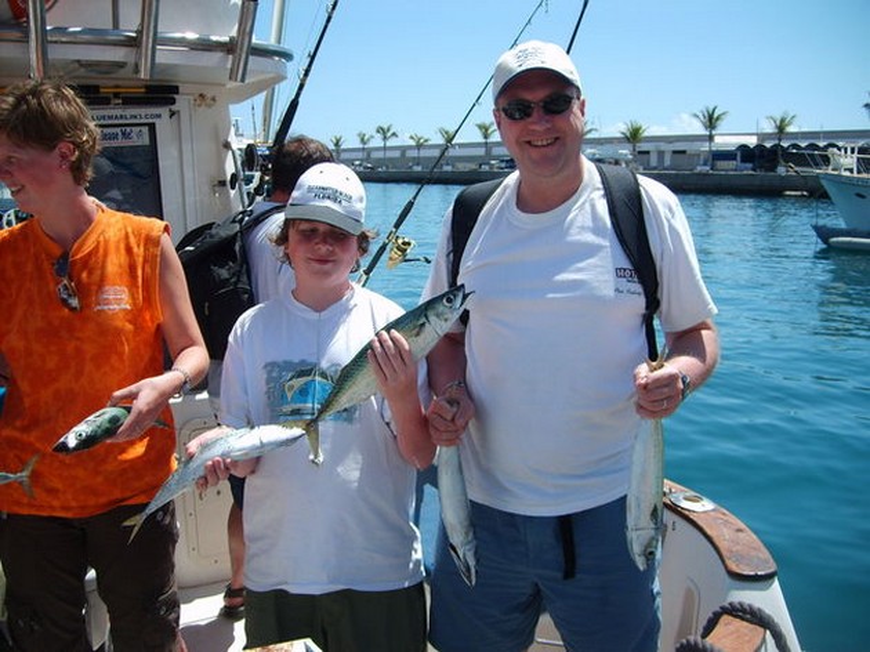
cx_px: 435
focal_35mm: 35
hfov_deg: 52.6
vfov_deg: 40.7
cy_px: 326
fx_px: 879
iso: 50
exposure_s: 1/180
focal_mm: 5.8
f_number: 7.1
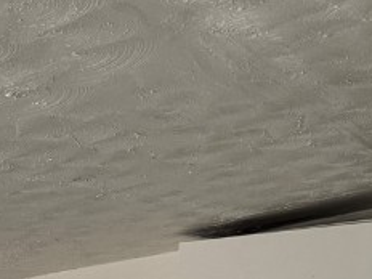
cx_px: -32
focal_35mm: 106
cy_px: 560
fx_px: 1139
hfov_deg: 17.9
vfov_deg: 12.3
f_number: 1.78
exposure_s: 1/91
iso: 200
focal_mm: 6.76
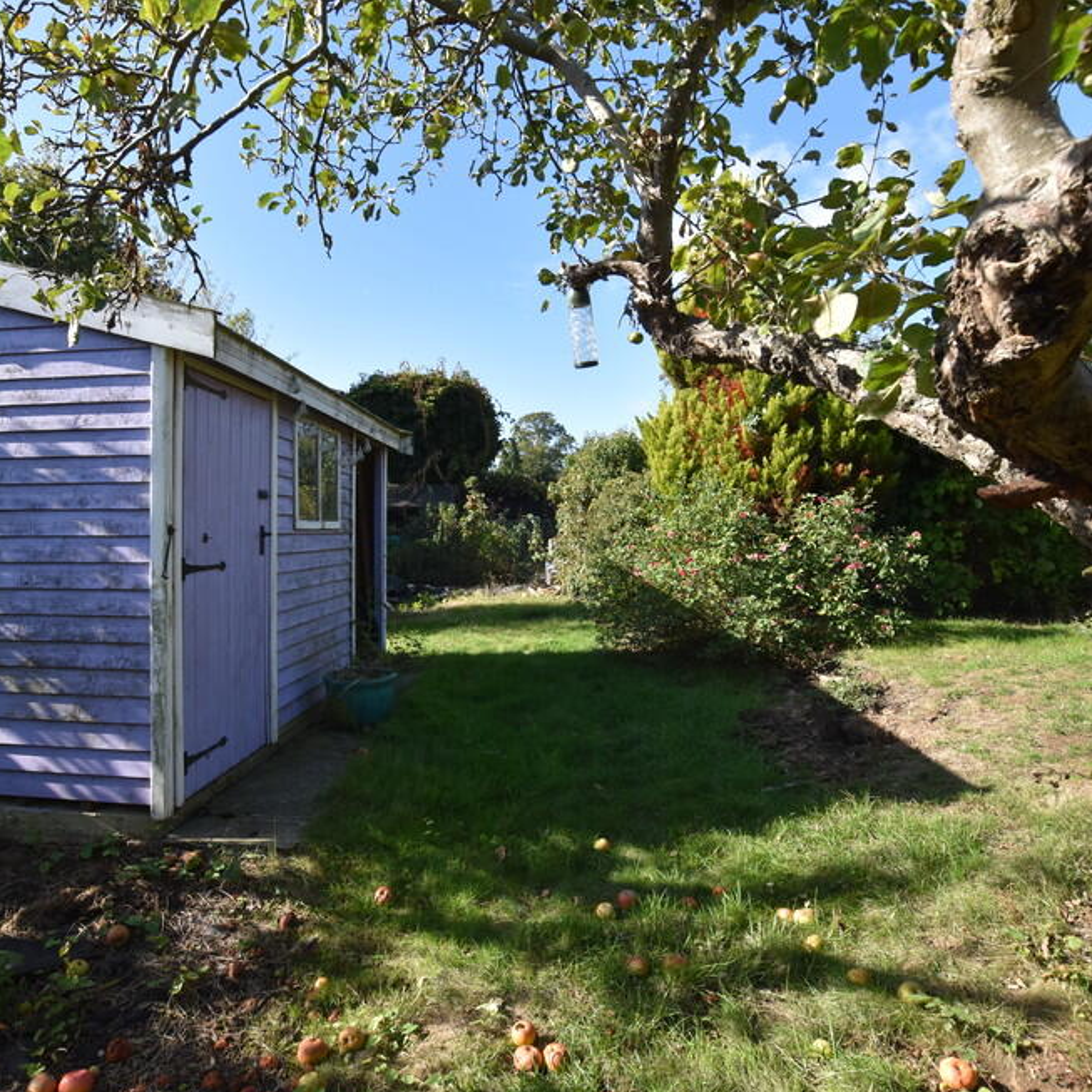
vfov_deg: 74.8
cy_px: 531
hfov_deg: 74.2
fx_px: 714
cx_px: 453
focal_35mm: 20
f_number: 8
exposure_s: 1/250
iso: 280
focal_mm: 10
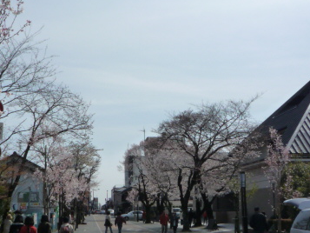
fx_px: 466
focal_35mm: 52
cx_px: 118
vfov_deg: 28.0
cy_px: 129
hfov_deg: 36.6
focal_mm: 4.4
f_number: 6.3
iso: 160
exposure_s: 1/800
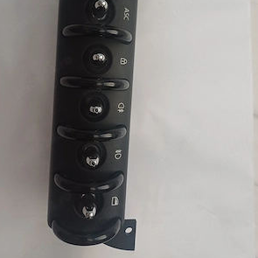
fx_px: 253
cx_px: 129
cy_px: 87
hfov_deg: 54.0
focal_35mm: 30
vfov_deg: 53.1
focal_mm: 4.65
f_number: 1.8
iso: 500
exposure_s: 1/25
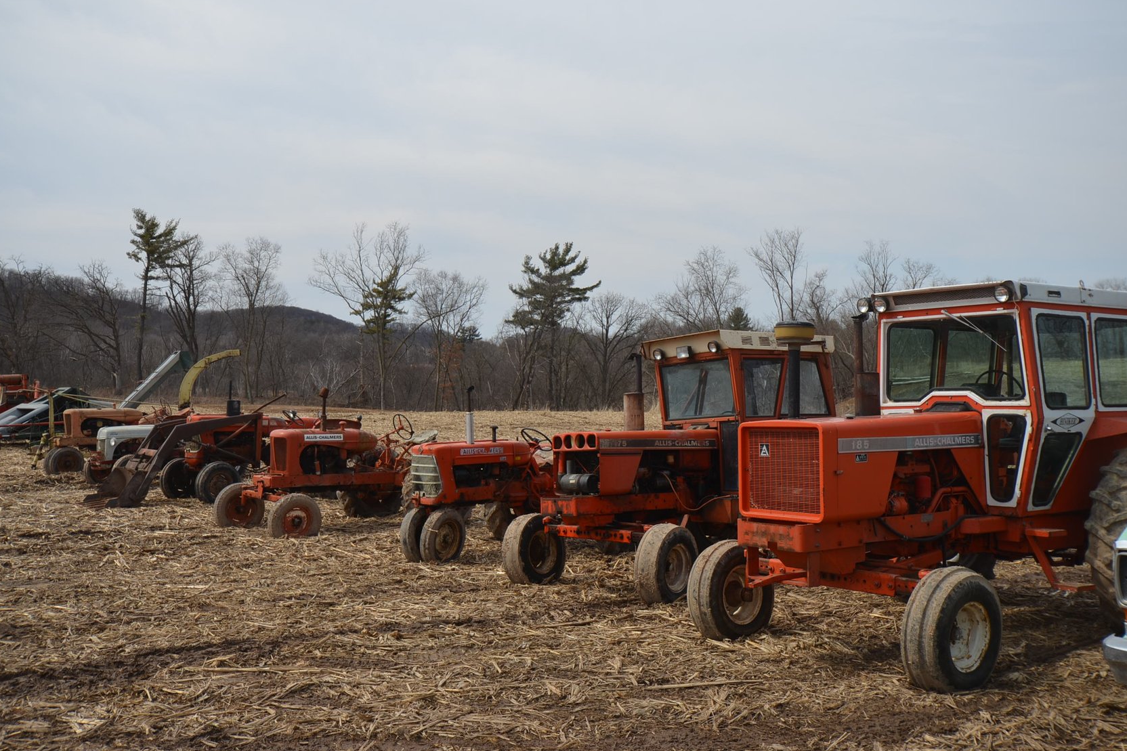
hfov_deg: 51.9
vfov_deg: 35.9
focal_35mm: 37
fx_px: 1158
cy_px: 367
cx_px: 564
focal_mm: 24
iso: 100
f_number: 8
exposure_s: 1/250
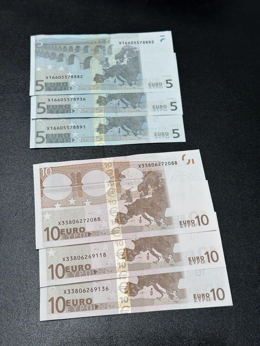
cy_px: 173
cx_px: 130
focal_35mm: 48
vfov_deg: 39.7
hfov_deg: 30.3
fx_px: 481
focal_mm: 6.86
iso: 64
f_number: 1.78
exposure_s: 1/50
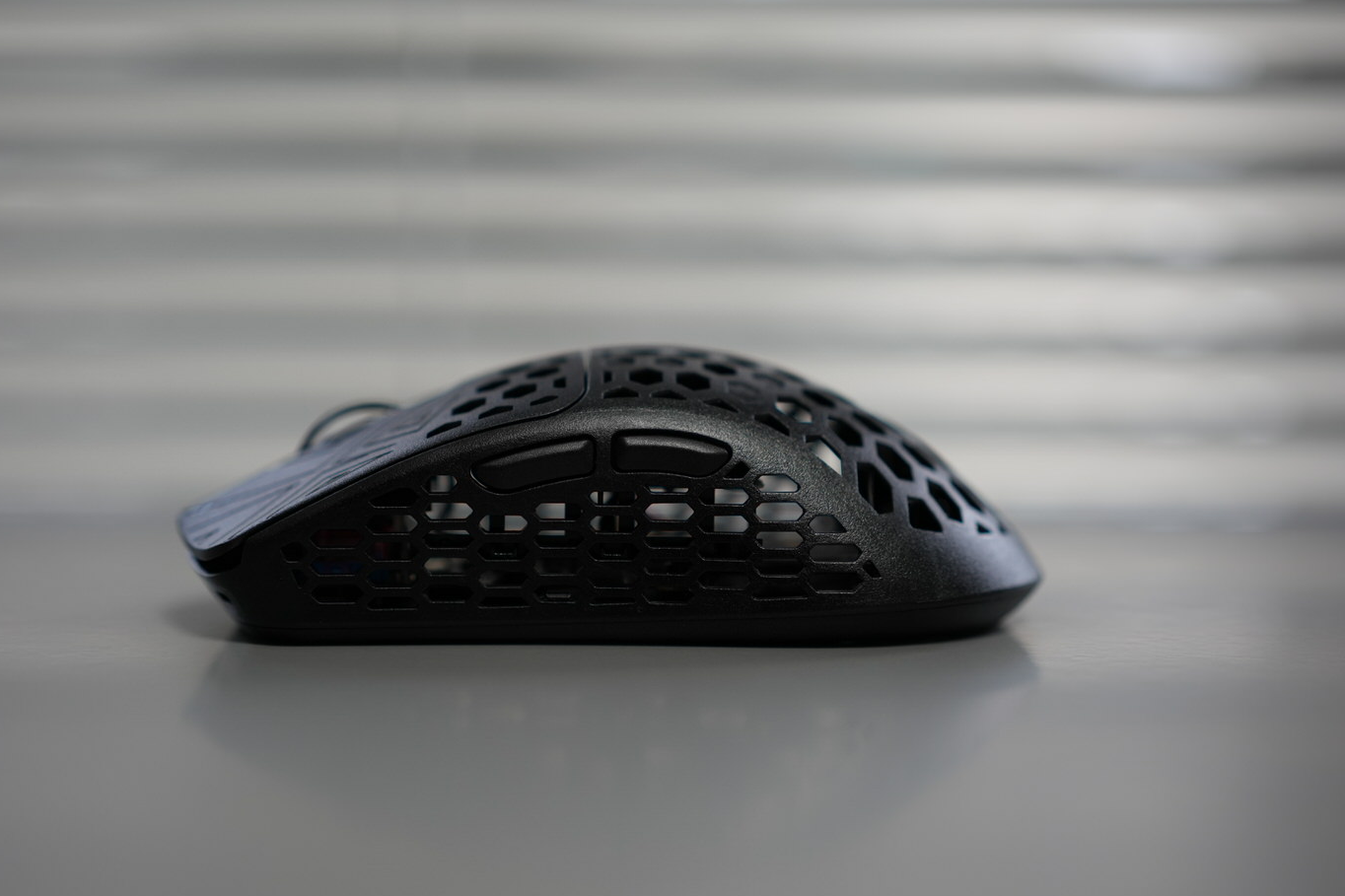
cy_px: 489
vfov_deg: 24.6
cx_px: 617
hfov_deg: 36.2
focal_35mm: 55
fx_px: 2054
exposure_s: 1/60
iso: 320
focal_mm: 50
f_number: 2.5
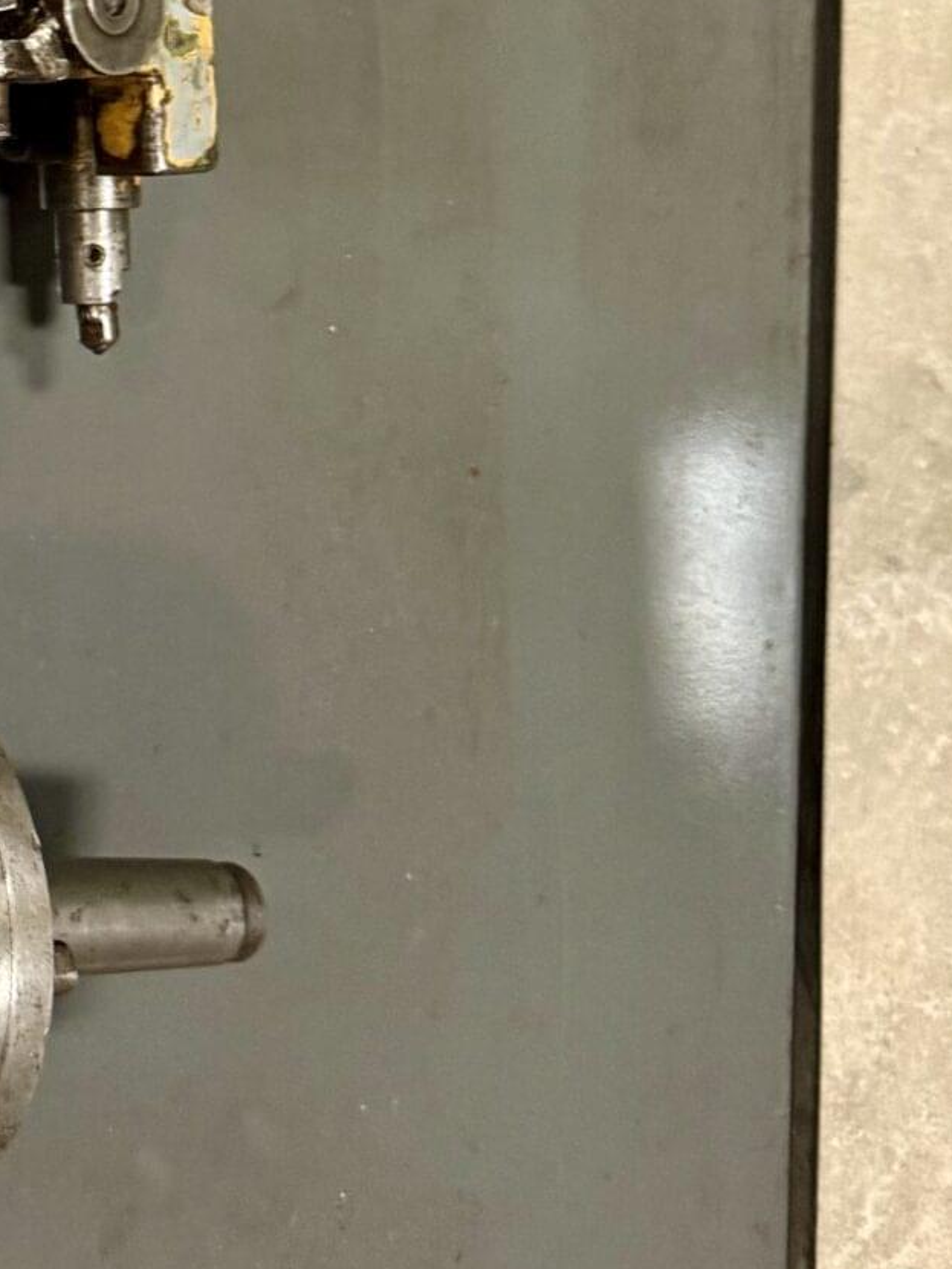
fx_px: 2712
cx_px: -495
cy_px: 135
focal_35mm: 74
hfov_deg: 17.7
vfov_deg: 25.5
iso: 250
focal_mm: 6.76
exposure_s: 1/60
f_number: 1.78
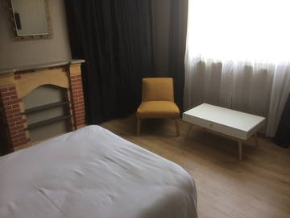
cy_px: 109
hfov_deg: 61.7
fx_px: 243
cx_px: 145
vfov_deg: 48.2
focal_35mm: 29
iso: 50
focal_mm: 4.15
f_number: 2.2
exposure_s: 1/33
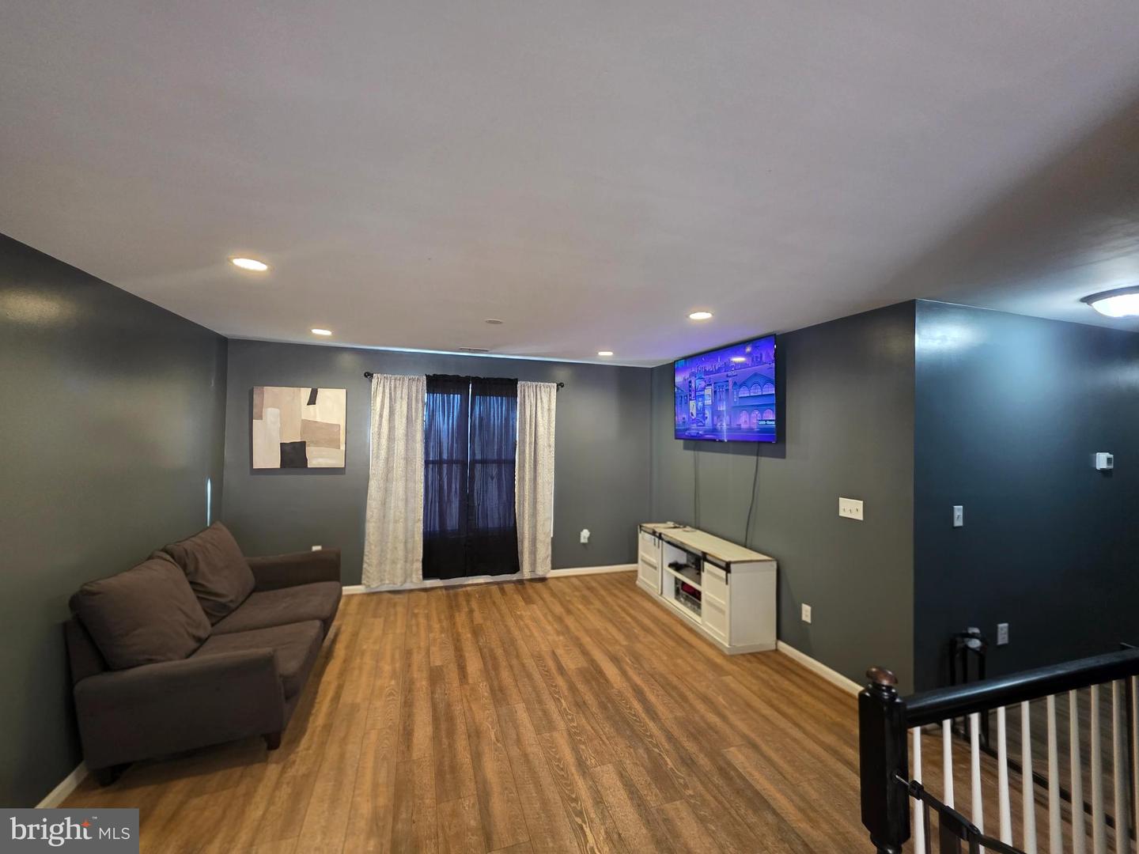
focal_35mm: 13
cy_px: 427
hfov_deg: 106.2
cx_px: 570
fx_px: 428
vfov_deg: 89.9
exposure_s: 1/60.2
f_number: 1.9
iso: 400
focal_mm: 2.2
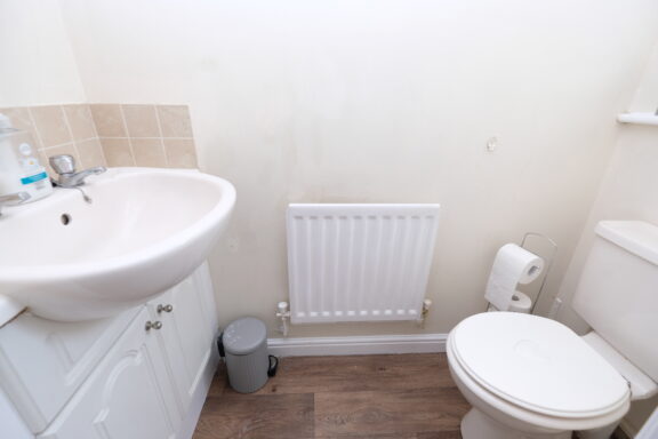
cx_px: 329
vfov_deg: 77.3
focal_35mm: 15
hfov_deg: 100.4
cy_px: 220
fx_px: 274
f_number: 4
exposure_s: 1/60
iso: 400
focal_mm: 10
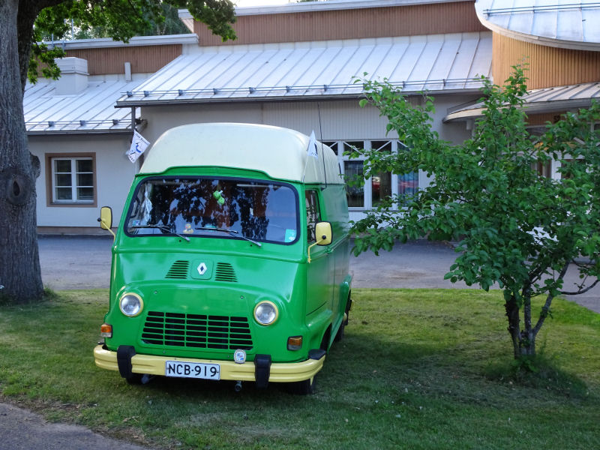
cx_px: 300
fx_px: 832
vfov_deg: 30.3
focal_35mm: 48
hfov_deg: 39.7
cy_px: 225
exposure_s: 1/50
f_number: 4.5
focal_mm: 8.18
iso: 160
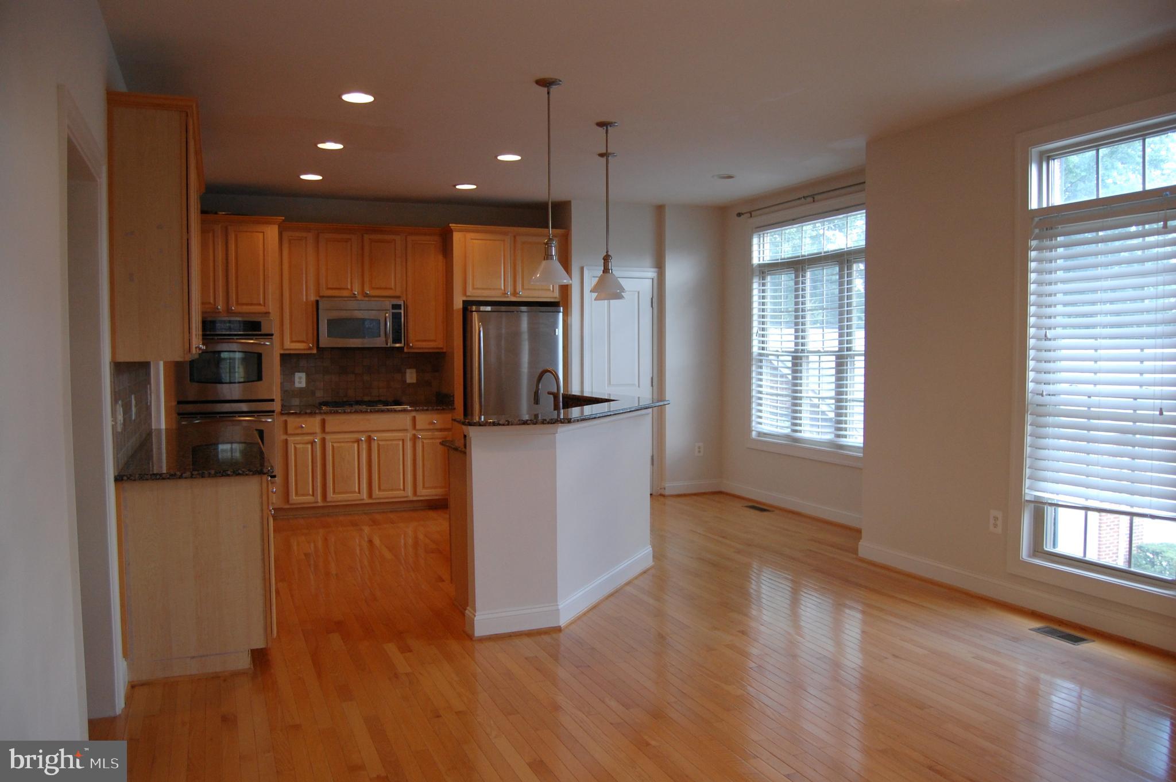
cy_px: 391
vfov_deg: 47.8
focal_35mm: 27
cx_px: 588
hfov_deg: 67.4
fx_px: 881
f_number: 3.5
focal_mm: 18
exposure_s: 1/125
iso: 800
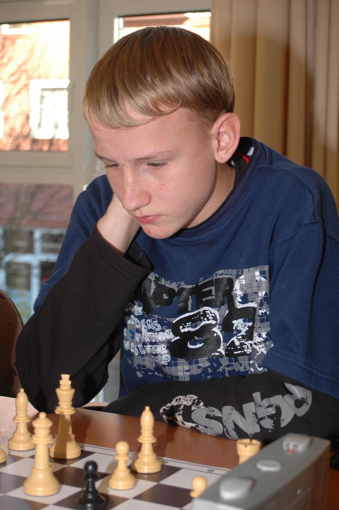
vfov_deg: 28.1
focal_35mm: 72
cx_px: 170
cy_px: 255
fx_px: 1019
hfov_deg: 18.9
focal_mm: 48
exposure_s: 1/60
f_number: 5.6
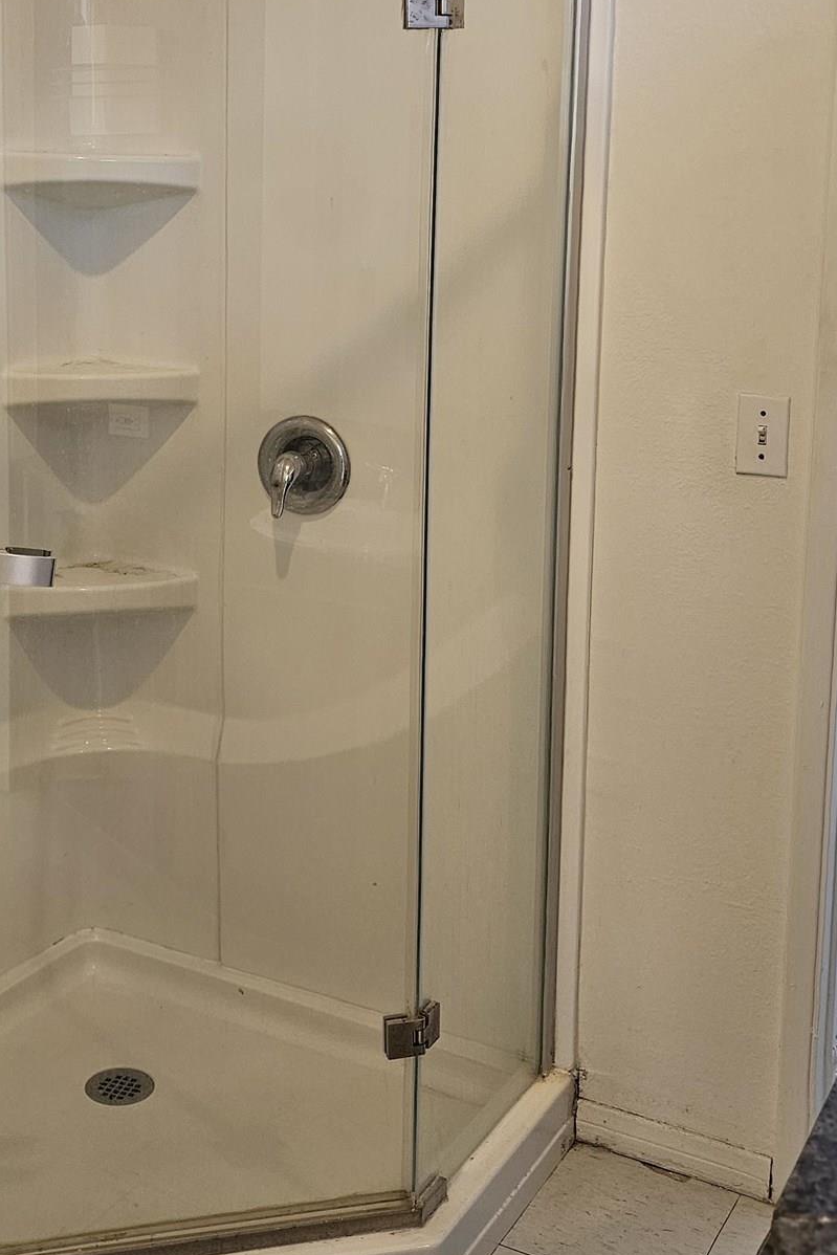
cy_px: 422
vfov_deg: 42.2
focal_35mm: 46
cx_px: 267
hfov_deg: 29.0
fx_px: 1604
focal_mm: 6.3
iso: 250
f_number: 1.7
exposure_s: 1/120
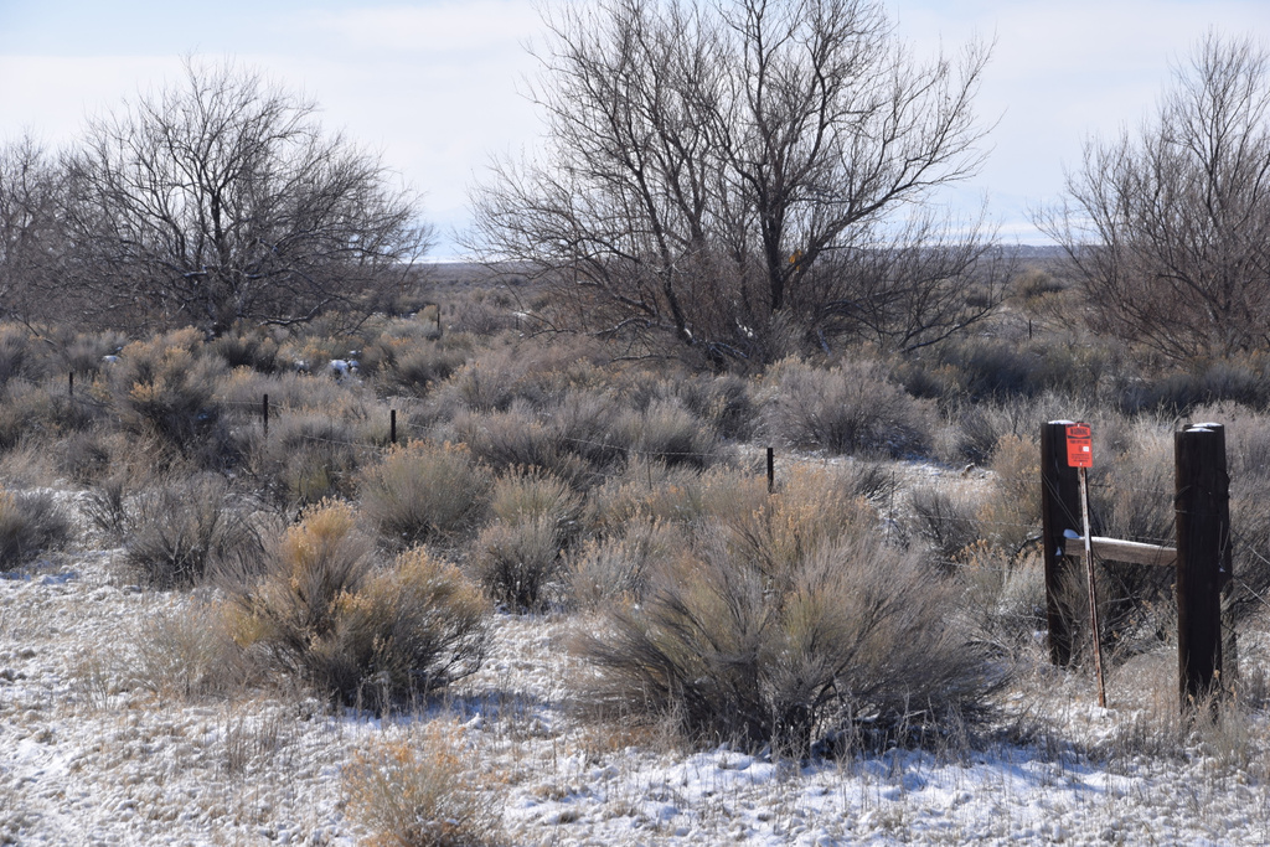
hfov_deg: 15.2
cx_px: 635
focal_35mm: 135
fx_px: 4763
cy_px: 424
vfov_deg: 10.2
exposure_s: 1/640
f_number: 9
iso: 200
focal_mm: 90
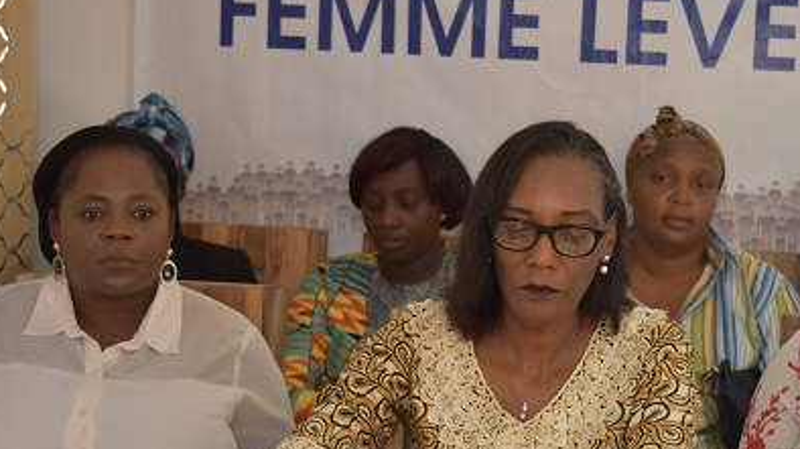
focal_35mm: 91
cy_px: 284
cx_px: 532
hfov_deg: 23.3
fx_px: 1929
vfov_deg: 13.3
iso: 900
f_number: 4.8
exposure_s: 1/125
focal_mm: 38
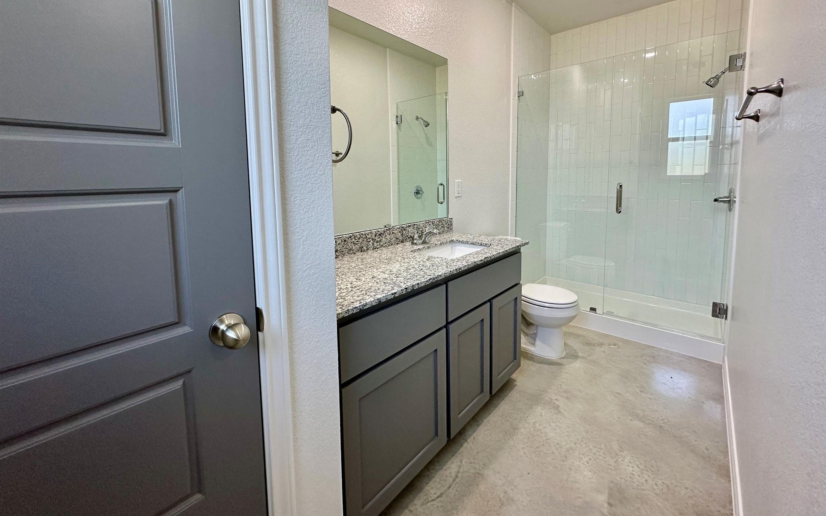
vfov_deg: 73.9
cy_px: 205
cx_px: 417
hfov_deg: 101.5
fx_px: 338
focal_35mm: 15
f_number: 2.2
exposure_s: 1/120
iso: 160
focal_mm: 2.22
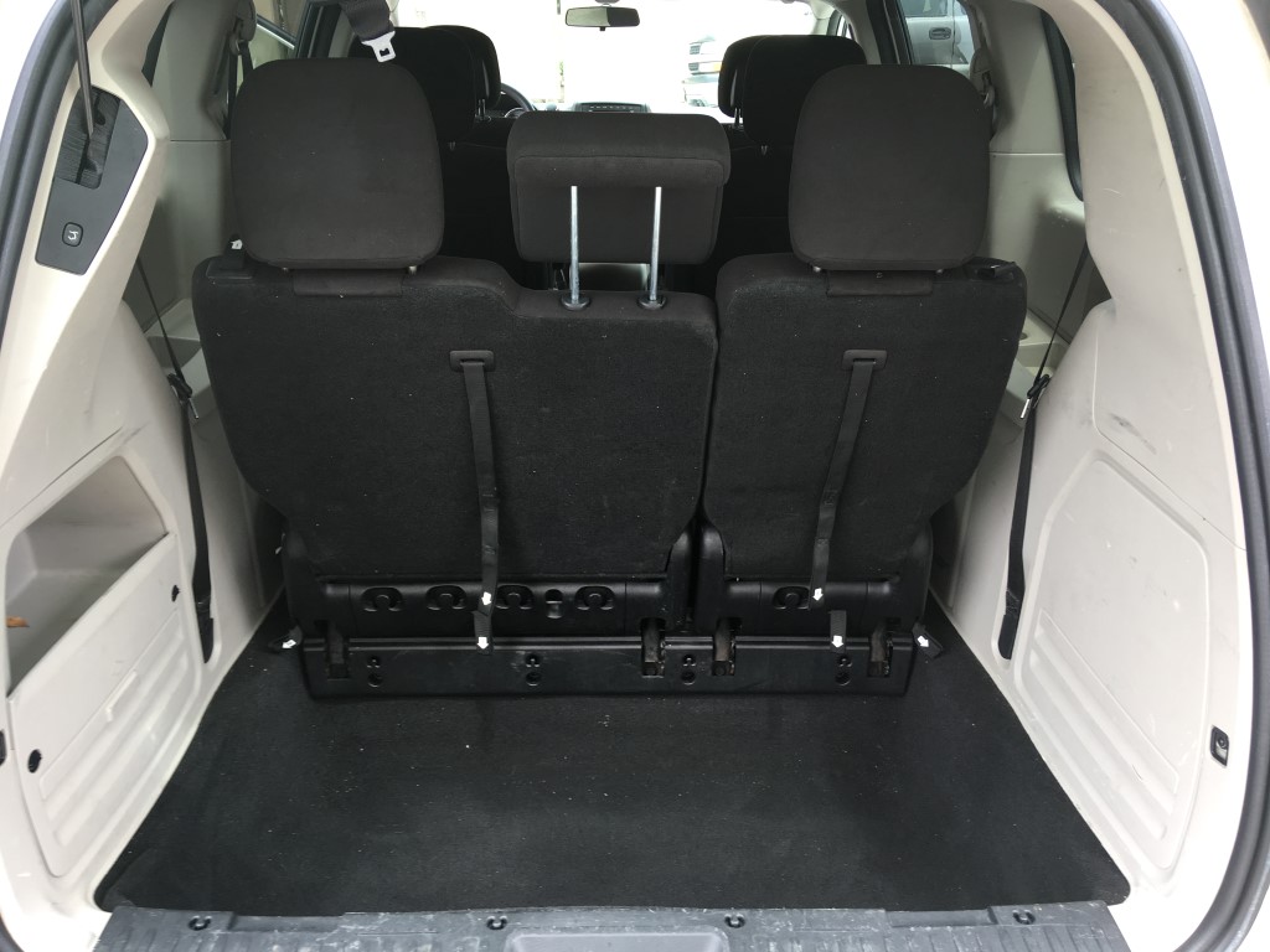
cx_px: 635
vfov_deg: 48.2
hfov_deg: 61.7
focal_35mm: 29
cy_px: 476
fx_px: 1064
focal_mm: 4.15
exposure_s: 1/60
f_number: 2.2
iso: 25
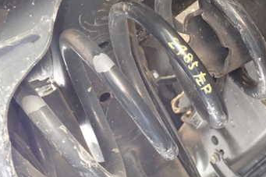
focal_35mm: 75
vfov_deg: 18.2
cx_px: 181
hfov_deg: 26.8
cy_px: 73
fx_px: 554
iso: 800
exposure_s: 1/30
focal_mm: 7.31
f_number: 2.8
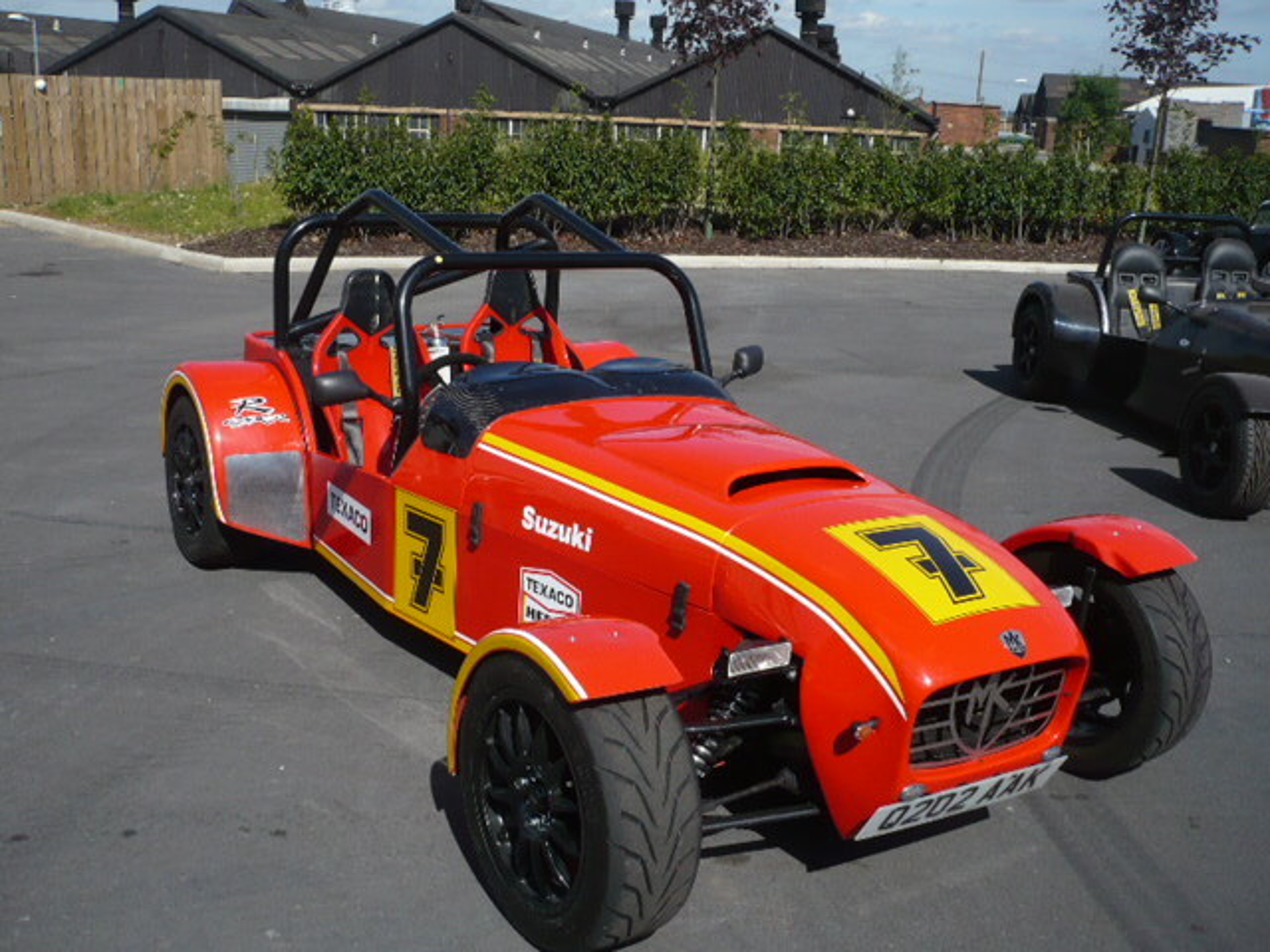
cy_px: 476
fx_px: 1284
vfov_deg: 40.7
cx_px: 635
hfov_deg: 52.6
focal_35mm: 35
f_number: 8
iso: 100
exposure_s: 1/320
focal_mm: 5.8
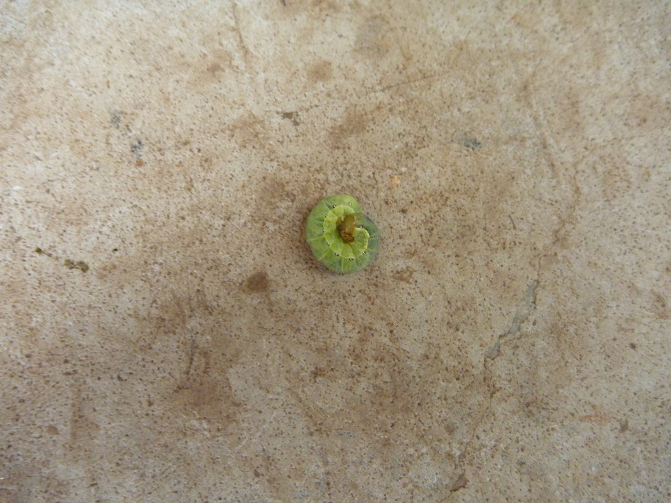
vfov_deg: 49.7
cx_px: 336
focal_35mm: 28
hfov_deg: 63.4
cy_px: 252
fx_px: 543
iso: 320
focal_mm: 4.9
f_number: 3.3
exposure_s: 1/30
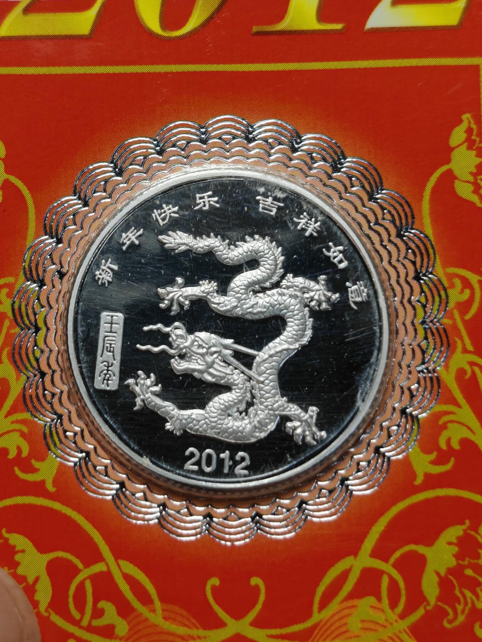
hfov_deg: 15.6
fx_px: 1764
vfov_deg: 20.7
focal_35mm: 95
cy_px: 321
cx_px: 241
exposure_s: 1/110
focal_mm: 7.62
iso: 50
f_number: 1.6
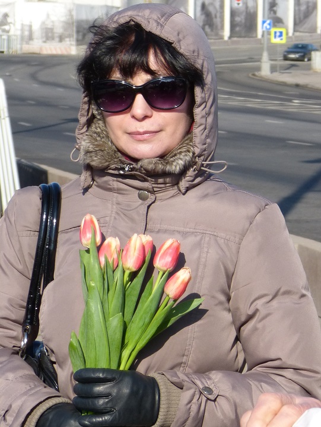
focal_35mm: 75
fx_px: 926
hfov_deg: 19.7
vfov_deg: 26.0
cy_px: 214
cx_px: 160
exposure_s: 1/1000
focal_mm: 13.5
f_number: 4
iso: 100
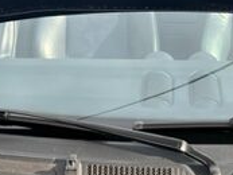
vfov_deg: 14.4
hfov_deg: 20.3
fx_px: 647
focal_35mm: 96
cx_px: 174
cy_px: 265
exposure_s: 1/334
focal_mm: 5.7
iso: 50
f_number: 1.5
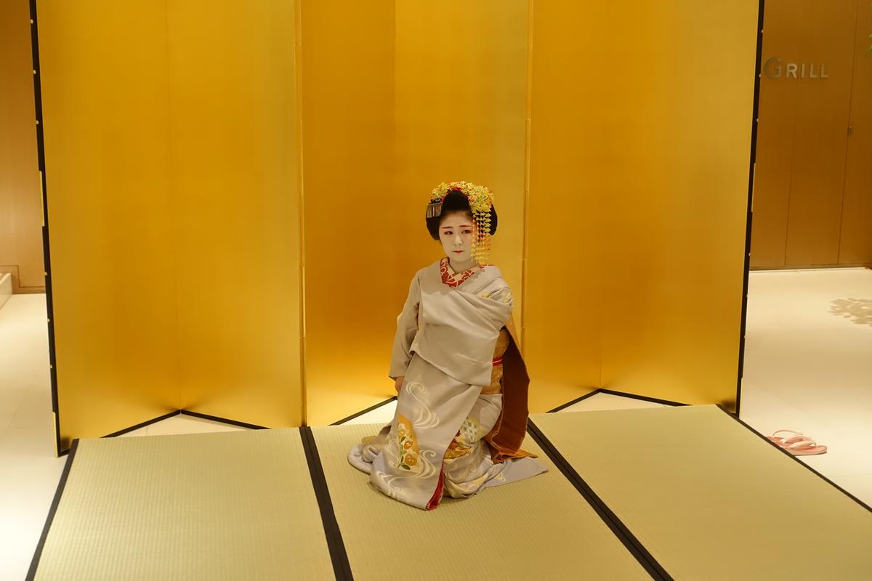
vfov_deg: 28.1
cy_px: 290
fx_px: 1163
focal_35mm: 48
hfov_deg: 41.1
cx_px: 436
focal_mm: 17.49
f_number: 2.8
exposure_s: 1/15
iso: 800
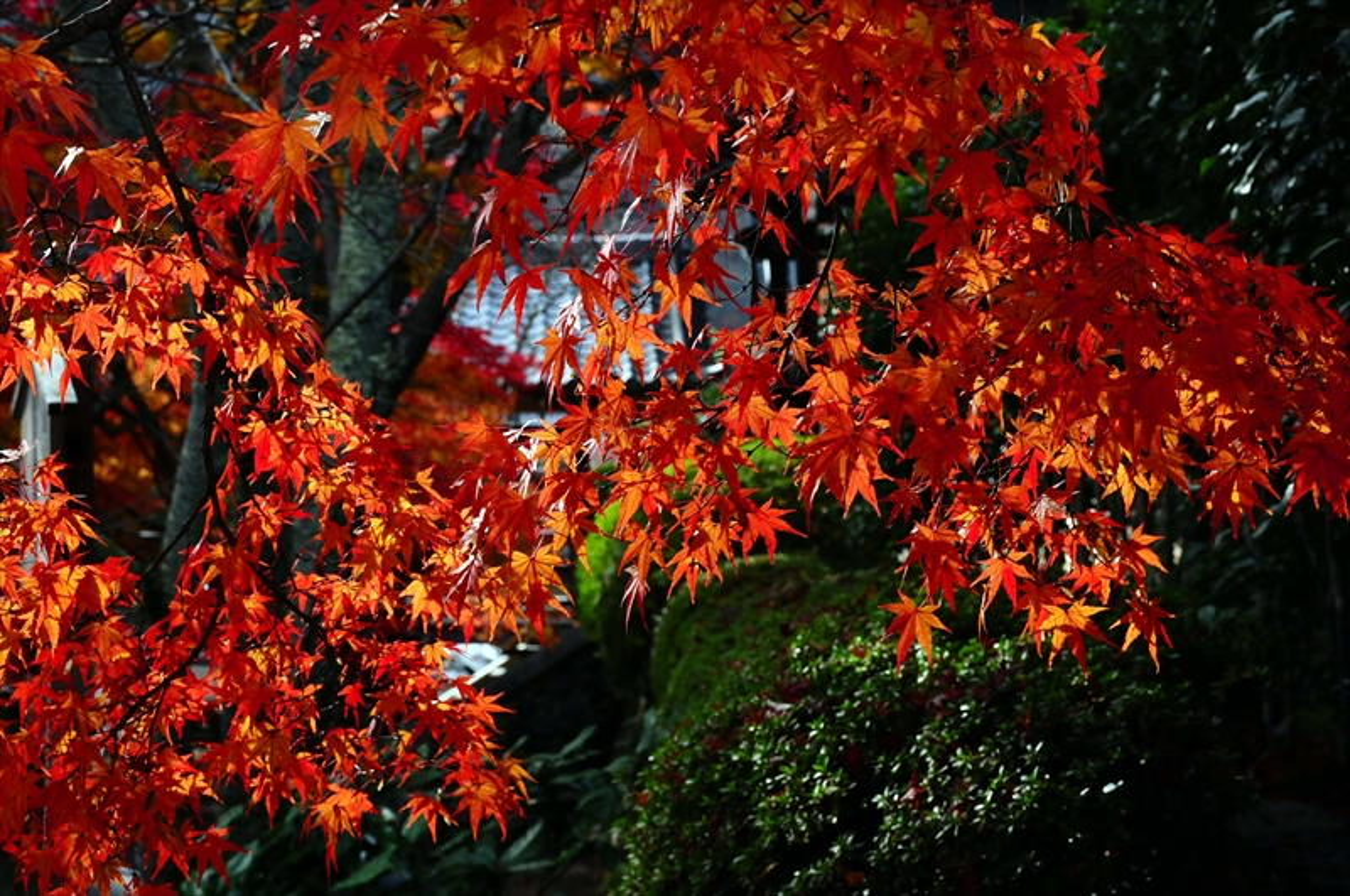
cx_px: 675
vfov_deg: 18.1
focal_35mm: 75
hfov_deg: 27.0
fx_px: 2808
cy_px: 448
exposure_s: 1/400
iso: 1250
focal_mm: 50
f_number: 10
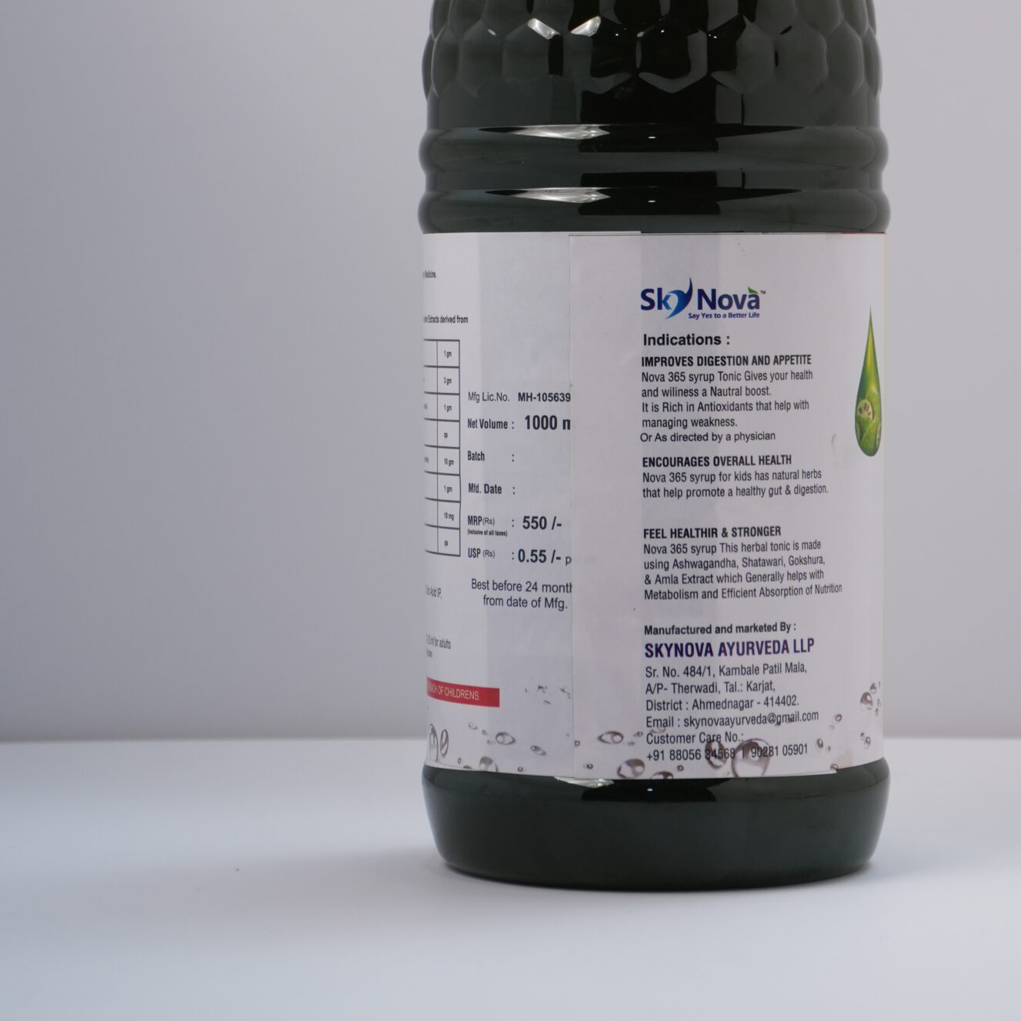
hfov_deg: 14.2
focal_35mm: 123
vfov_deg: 14.1
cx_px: 645
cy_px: 222
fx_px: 4104
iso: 250
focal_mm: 50
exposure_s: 1/125
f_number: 6.7
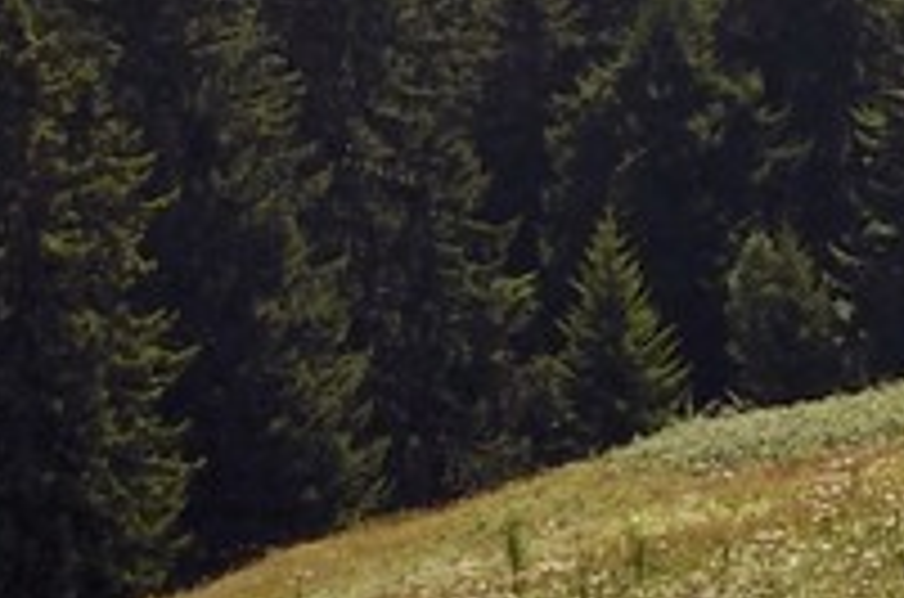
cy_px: -58
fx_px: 9194
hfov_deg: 5.1
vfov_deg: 3.7
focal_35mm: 367
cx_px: 3495
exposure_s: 1/320
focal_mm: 46
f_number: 10
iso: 200
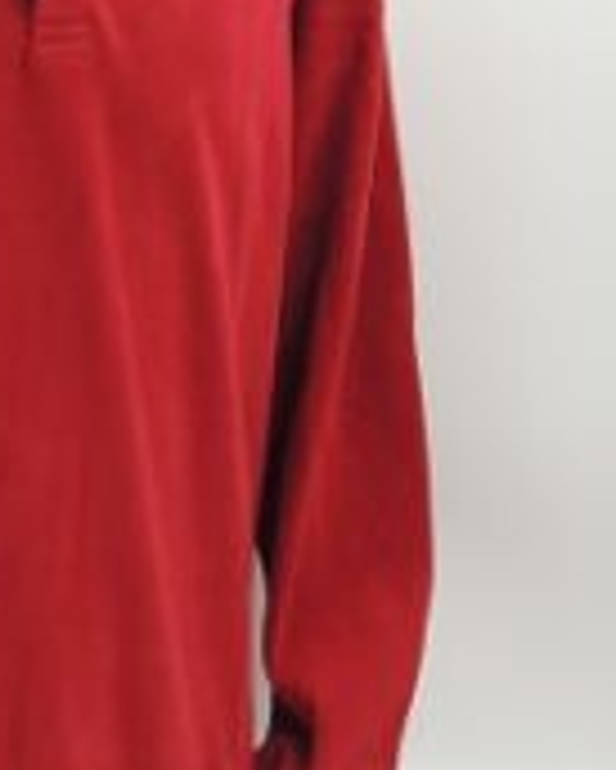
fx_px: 2231
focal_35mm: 98
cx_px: -36
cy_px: 212
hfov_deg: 15.4
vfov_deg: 19.4
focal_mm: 7.6
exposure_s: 1/50
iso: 125
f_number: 3.4
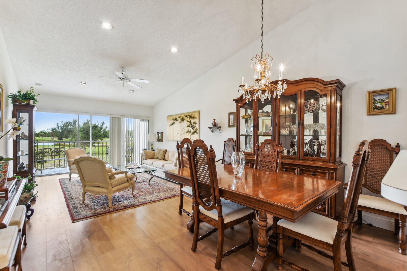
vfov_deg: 77.3
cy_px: 136
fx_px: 169
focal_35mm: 15
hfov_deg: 100.4
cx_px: 204
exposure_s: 1/20
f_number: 8
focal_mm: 10
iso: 400
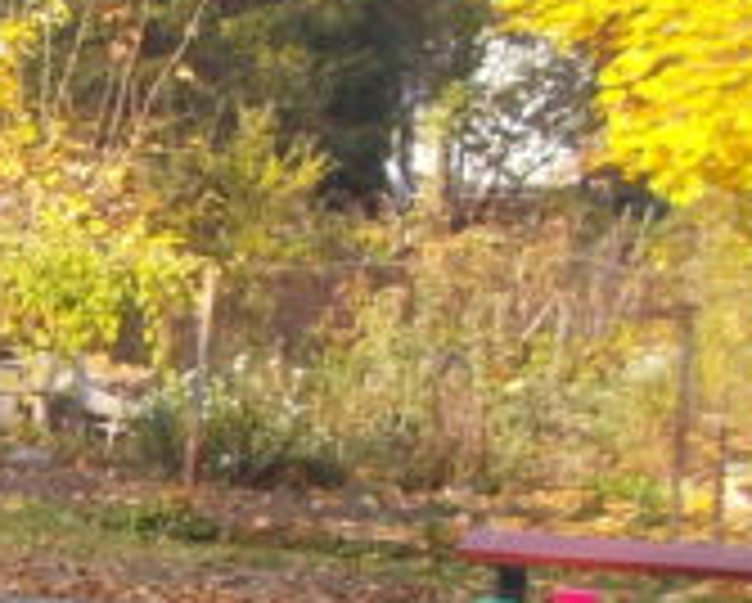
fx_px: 2897
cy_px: 652
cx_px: -847
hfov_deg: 12.6
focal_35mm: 130
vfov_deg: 11.7
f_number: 3.3
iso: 80
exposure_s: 1/125
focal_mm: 4.1
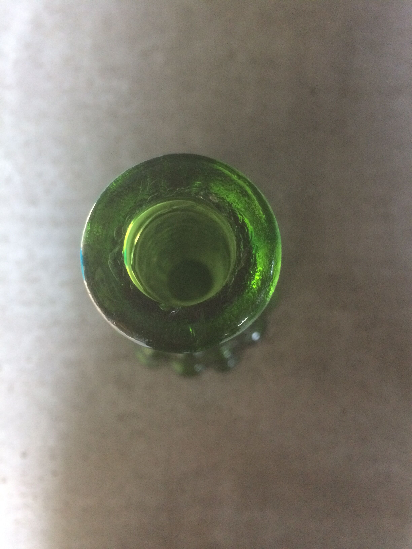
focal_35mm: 29
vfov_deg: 61.7
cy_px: 274
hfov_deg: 48.2
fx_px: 460
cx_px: 206
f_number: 2.2
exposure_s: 1/17
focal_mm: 4.15
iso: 320
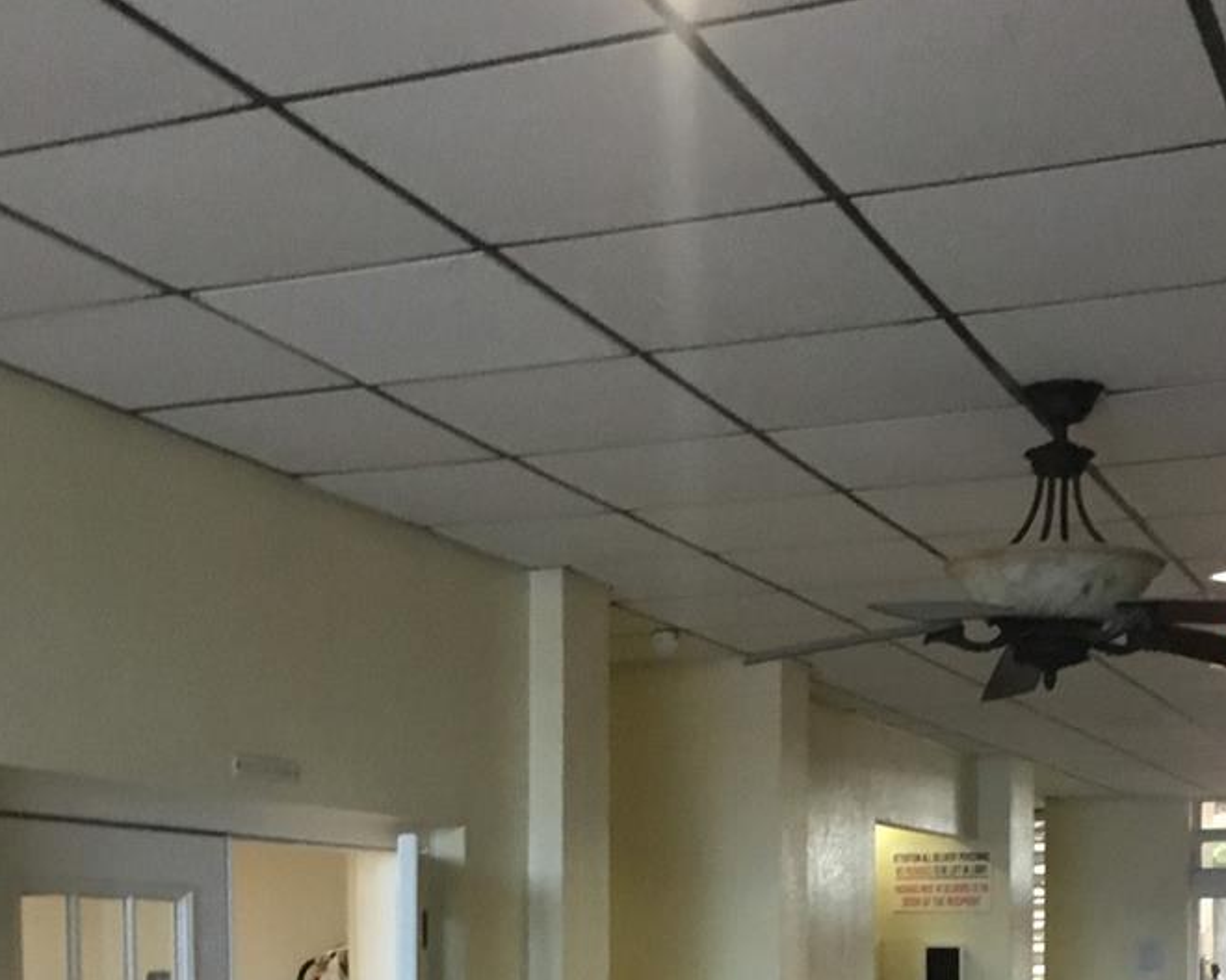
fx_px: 1996
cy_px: 1010
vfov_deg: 26.0
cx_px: 711
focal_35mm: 55
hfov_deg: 34.1
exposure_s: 1/30
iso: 160
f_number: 2.4
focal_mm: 3.3
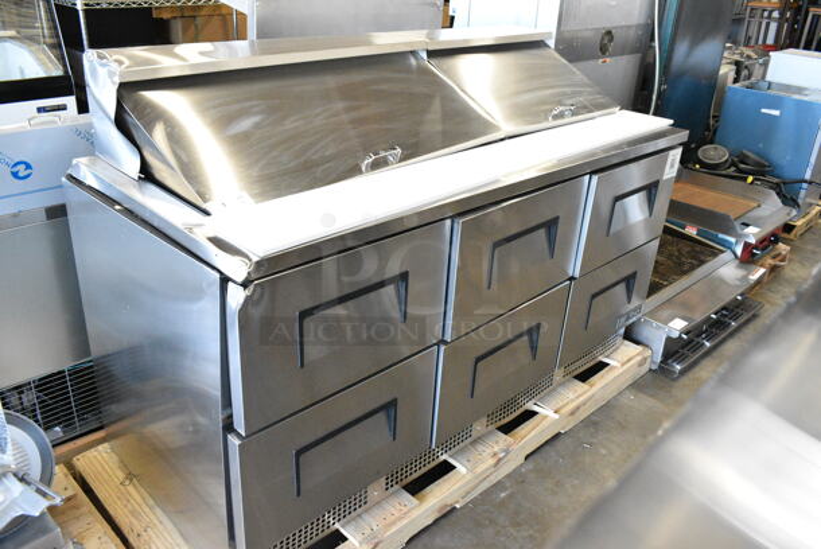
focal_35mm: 30
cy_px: 274
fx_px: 685
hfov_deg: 61.9
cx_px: 410
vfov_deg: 43.7
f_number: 6.3
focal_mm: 20
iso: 6400
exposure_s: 1/160
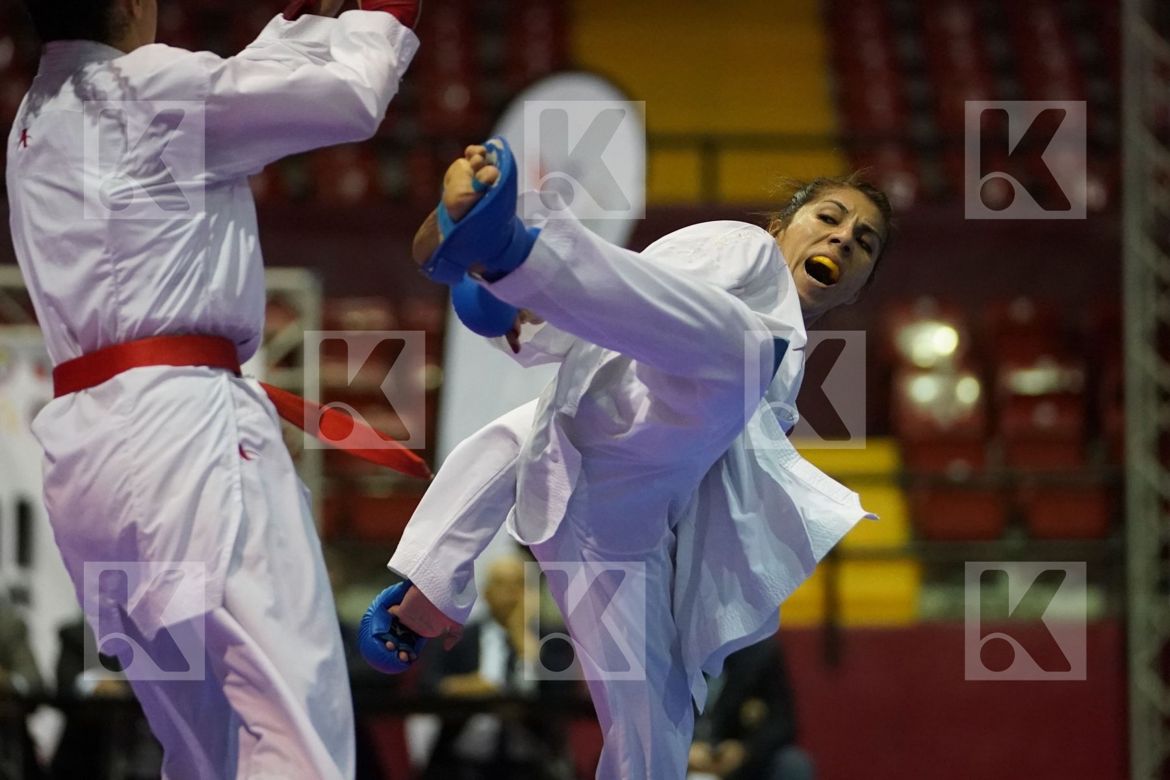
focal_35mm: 222
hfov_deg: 9.3
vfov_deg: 6.2
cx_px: 585
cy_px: 390
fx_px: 7214
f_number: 2.8
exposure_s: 1/800
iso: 6400
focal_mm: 148
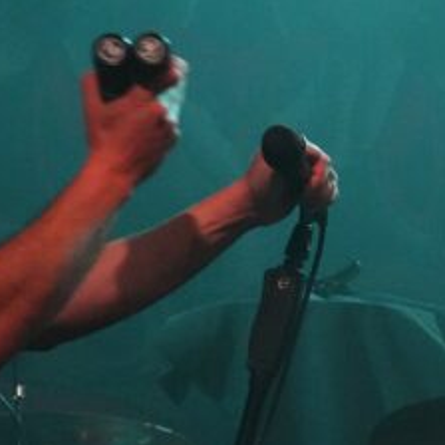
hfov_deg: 6.9
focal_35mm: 254
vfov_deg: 6.9
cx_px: 328
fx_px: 3694
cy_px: 60
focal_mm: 58
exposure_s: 1/125
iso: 6400
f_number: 4.5
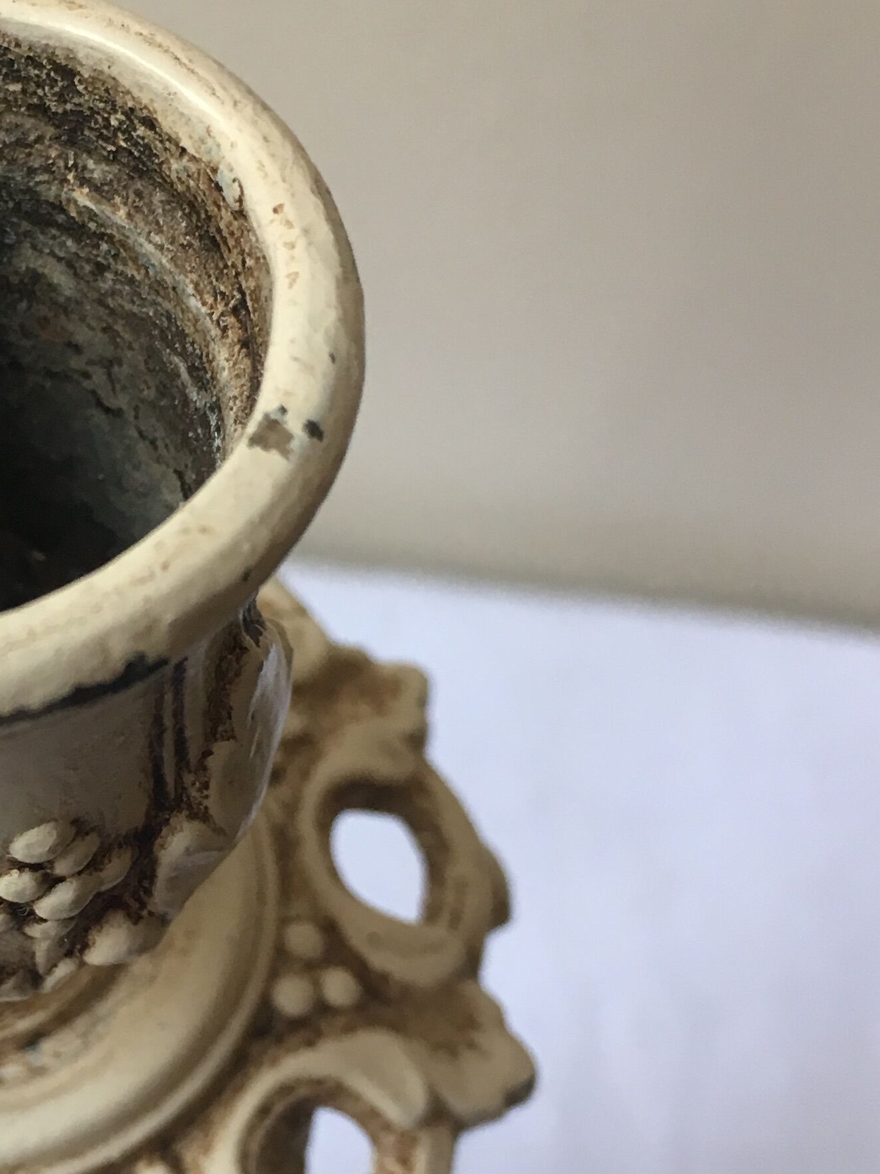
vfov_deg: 29.4
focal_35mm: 66
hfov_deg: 21.3
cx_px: -46
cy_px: 659
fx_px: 2237
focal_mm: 4.15
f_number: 2.2
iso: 100
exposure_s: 1/33
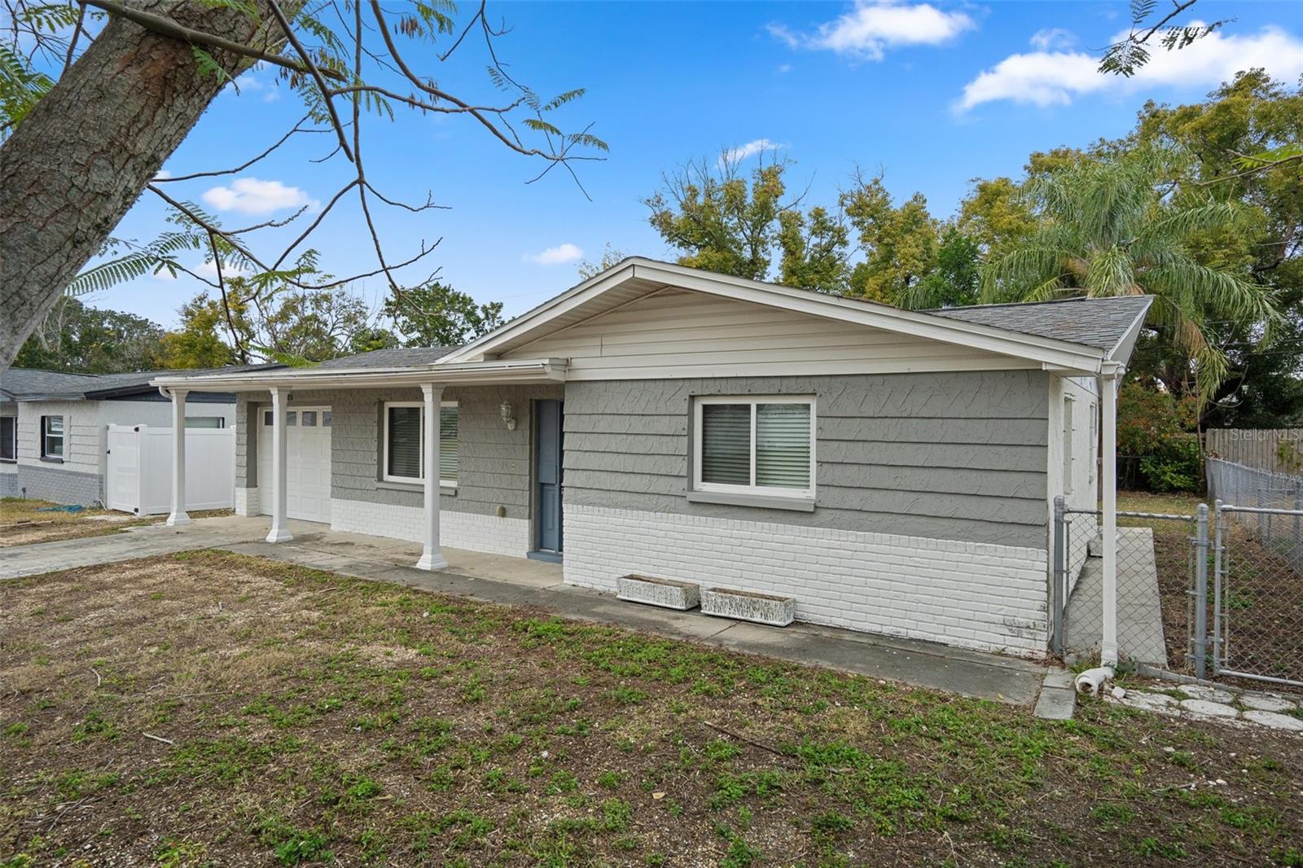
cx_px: 652
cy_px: 434
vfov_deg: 64.5
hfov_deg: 86.9
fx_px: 688
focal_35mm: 19
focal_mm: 19
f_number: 8
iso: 320
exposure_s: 1/20
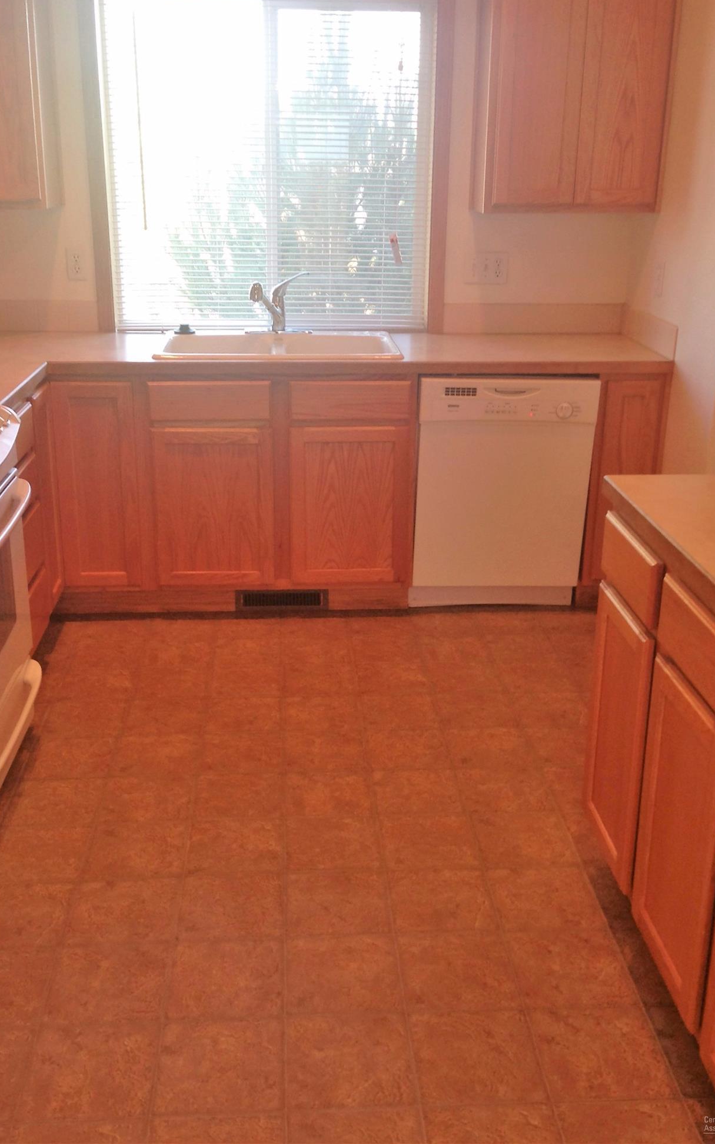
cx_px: 352
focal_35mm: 36
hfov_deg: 35.3
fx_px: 1122
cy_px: 556
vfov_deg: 54.0
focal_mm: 4.12
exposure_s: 1/20
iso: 50
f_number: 2.4
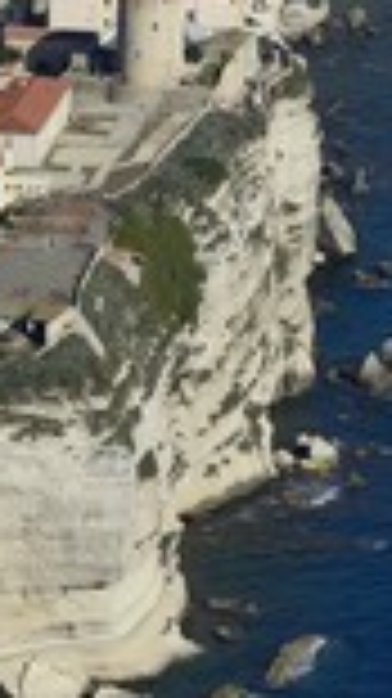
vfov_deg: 7.2
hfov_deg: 4.1
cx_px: -194
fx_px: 5516
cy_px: 257
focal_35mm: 298
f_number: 11
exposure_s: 1/800
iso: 400
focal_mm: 105
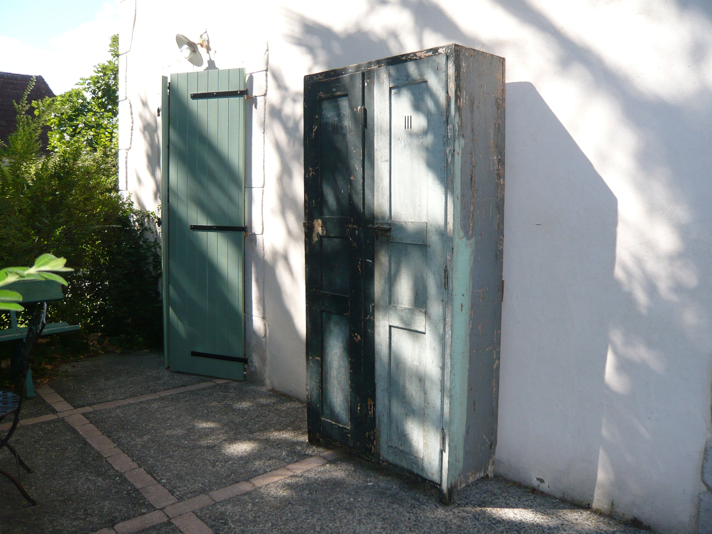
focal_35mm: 28
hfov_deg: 63.4
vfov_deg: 49.7
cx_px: 356
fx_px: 576
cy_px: 267
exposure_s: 1/400
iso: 100
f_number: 2.8
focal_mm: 4.6
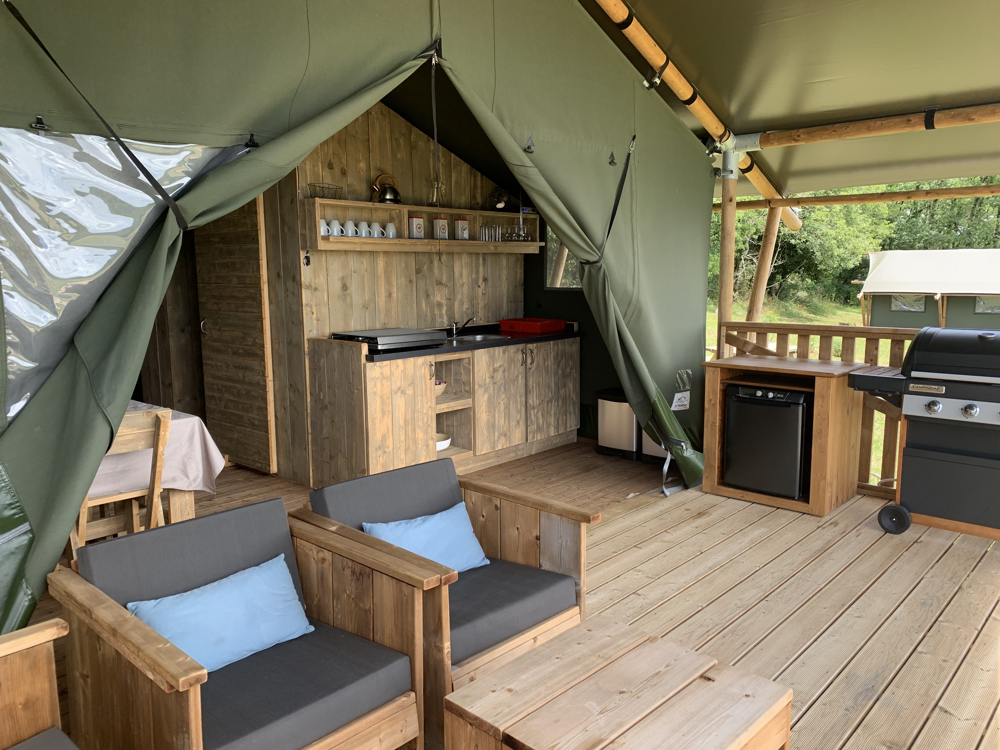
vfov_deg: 53.1
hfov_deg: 67.3
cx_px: 500
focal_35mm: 26
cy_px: 375
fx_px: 751
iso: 25
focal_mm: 4.25
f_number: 1.8
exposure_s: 1/186
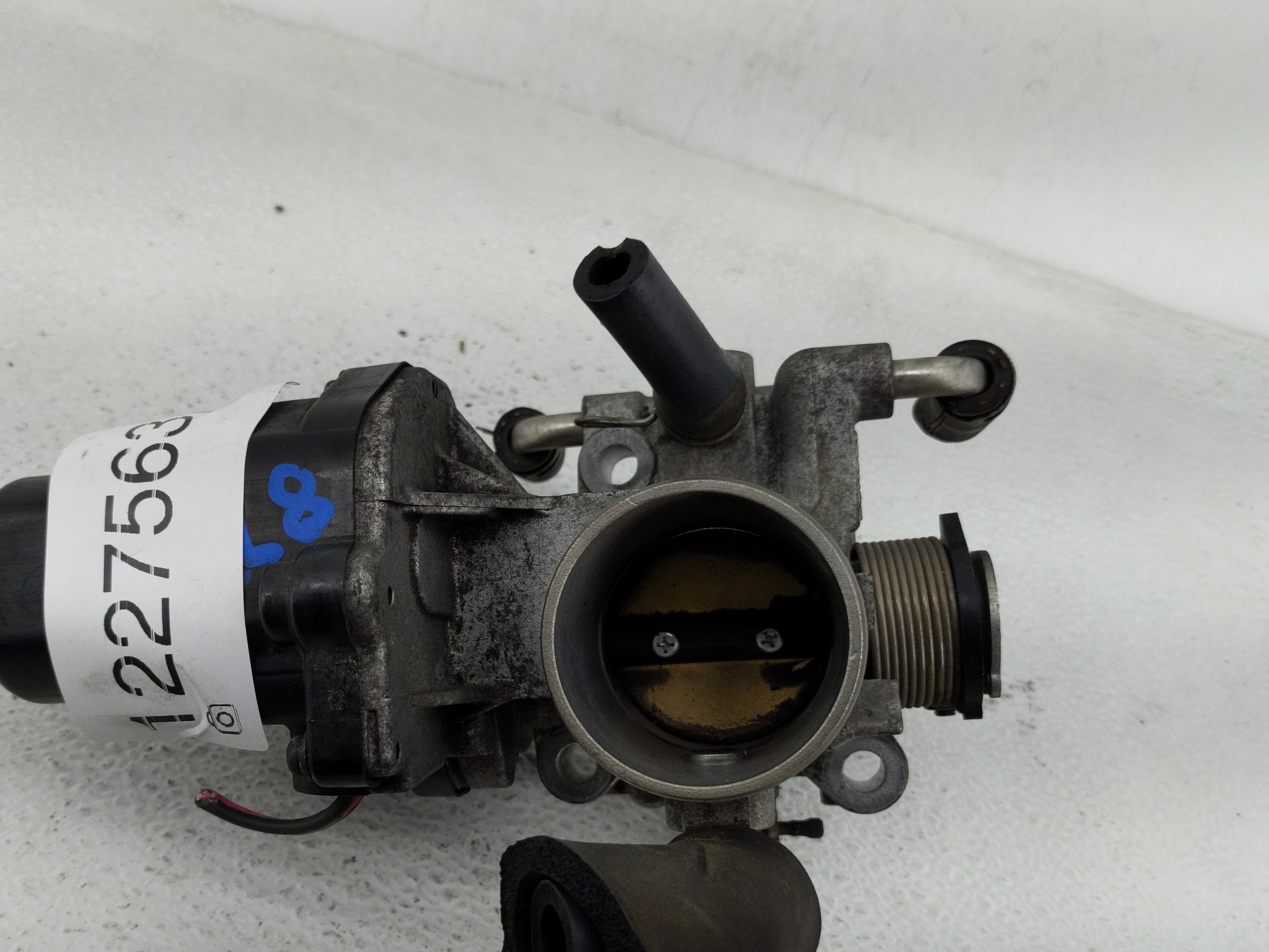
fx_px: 1173
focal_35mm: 32
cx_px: 537
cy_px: 579
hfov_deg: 56.6
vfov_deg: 43.9
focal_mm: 4.38
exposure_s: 1/152
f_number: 1.73
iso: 55
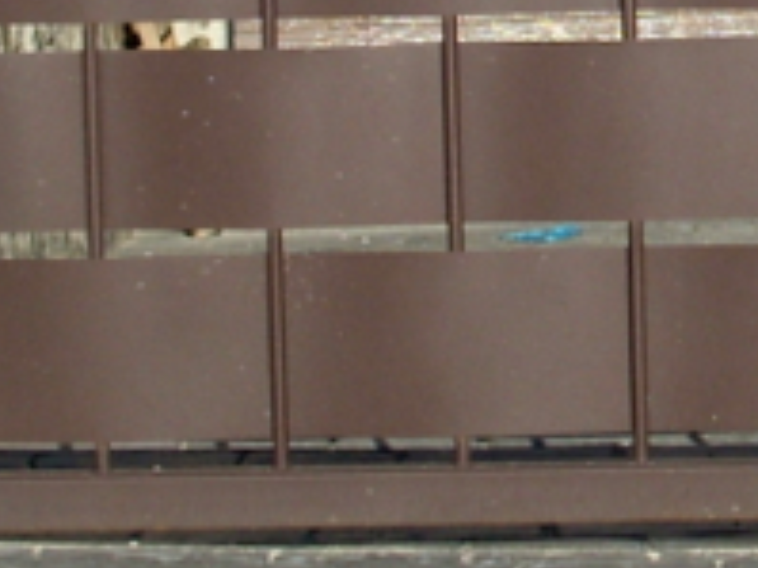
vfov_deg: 6.0
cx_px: 1013
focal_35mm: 244
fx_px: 5340
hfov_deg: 8.0
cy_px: -387
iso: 64
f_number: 6.9
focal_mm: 9
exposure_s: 1/201
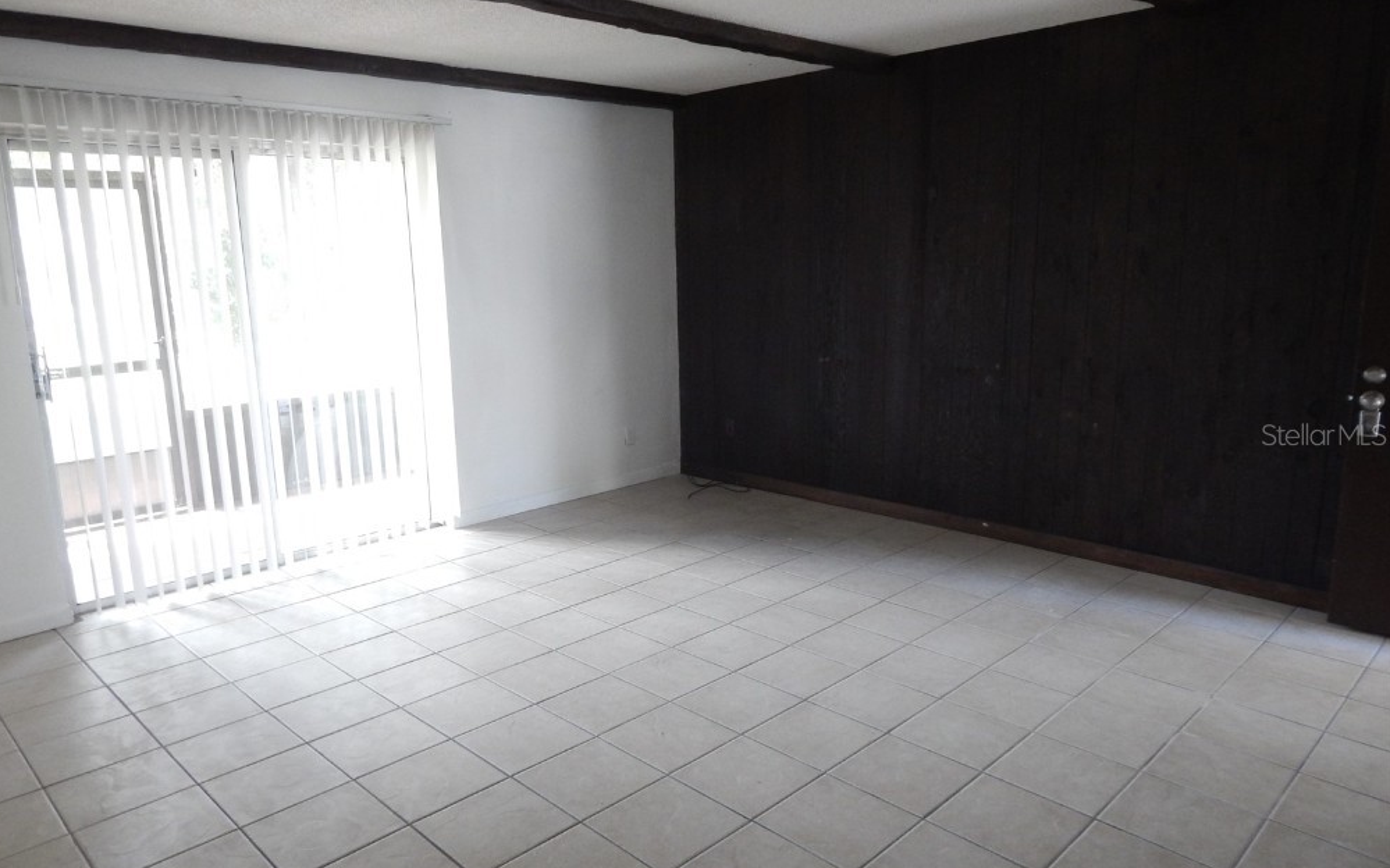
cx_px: 680
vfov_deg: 49.3
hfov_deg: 72.5
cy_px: 434
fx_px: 947
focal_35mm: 25
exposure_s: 1/25
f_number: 3
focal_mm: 4
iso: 400
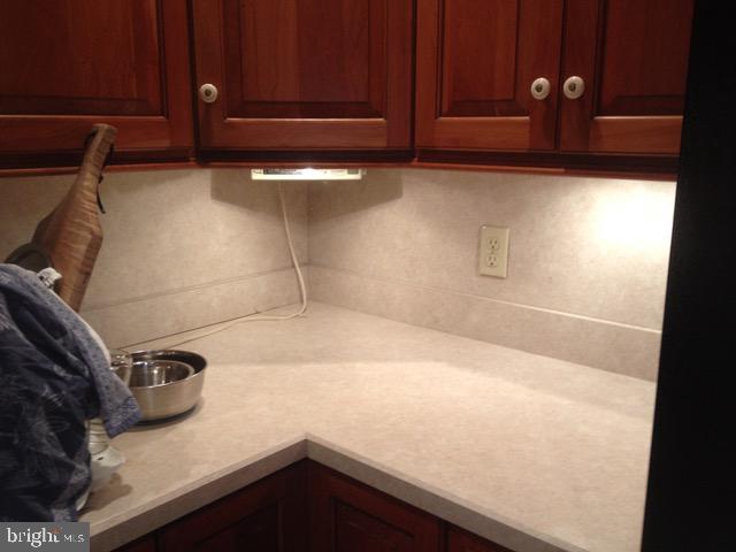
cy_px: 276
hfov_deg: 52.6
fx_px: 744
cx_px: 368
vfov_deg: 40.7
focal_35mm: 35
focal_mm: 4.28
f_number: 2.4
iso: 100
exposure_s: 1/20
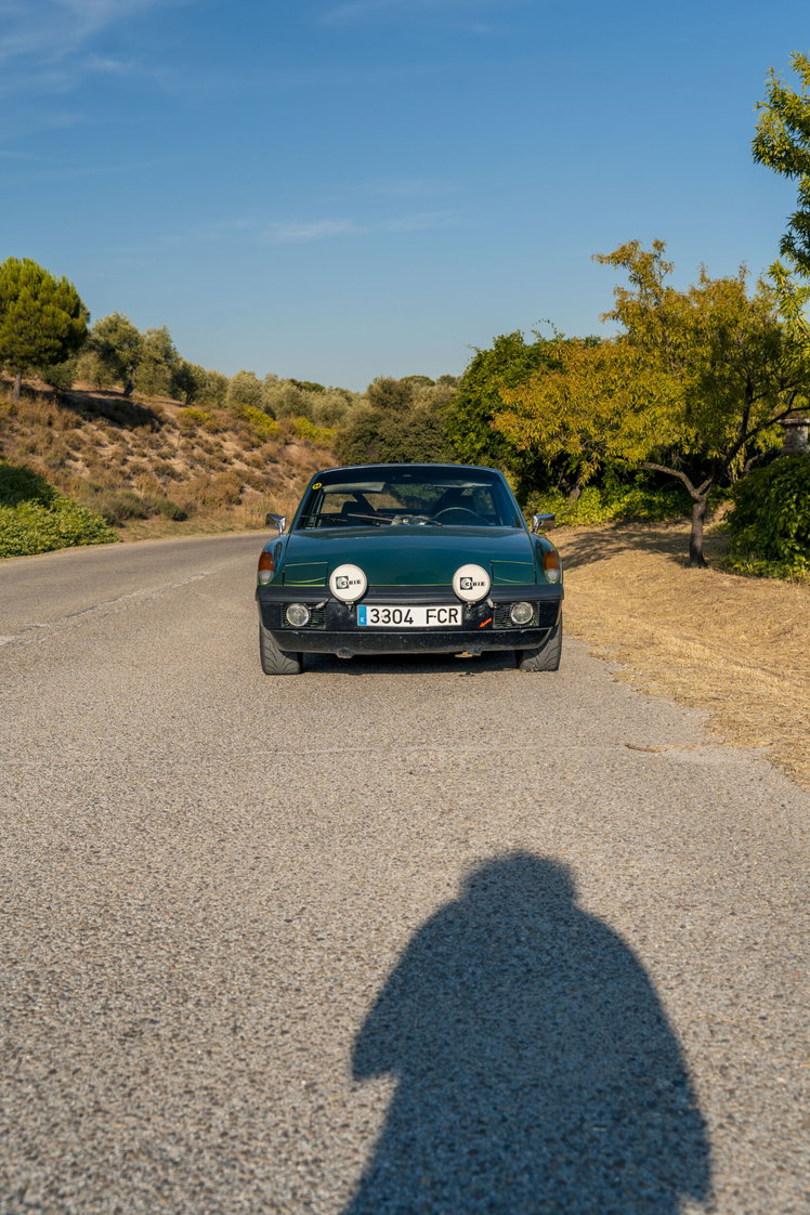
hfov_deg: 35.1
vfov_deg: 50.7
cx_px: 407
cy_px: 593
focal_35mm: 38
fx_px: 1282
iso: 100
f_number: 5
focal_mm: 37
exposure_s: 1/400
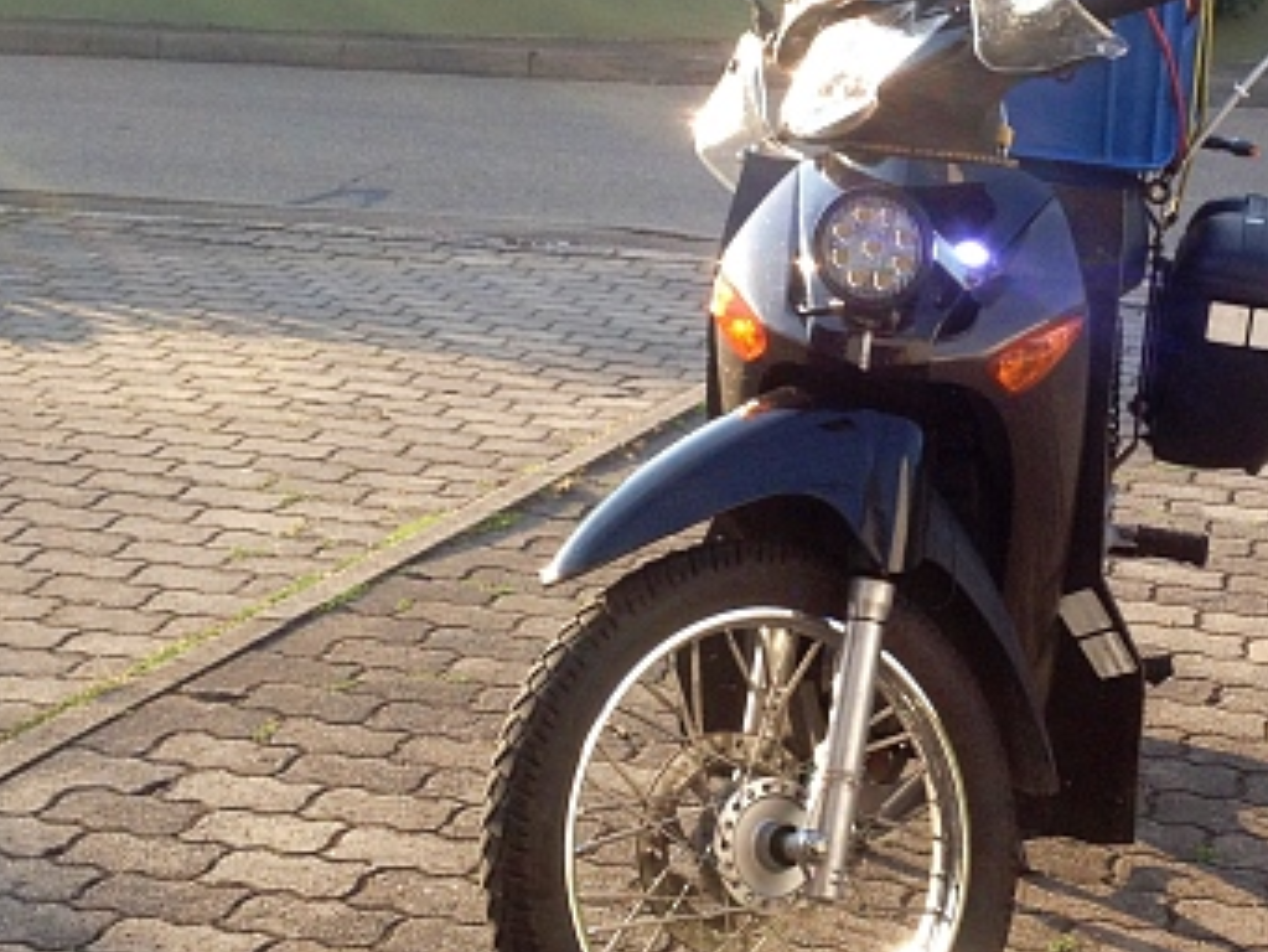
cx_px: 918
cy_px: 405
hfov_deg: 23.6
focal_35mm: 82
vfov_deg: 18.0
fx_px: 3005
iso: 50
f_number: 2.4
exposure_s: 1/270
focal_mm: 4.28
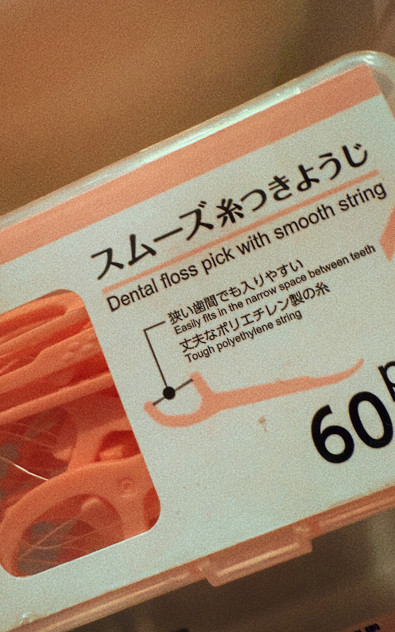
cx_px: 203
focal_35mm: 26
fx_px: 448
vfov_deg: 70.4
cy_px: 321
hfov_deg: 47.6
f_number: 2.2
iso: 400
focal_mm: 2.22
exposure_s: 1/50
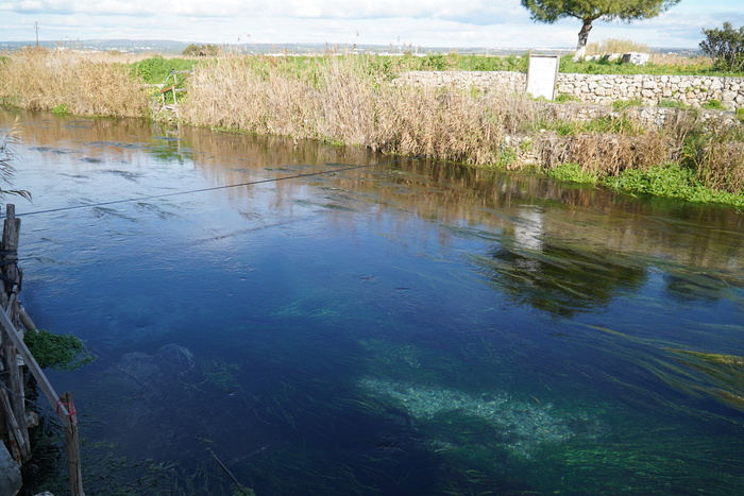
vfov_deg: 47.9
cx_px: 372
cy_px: 248
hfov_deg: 67.4
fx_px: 558
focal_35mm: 27
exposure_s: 1/500
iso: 100
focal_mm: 18
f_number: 4
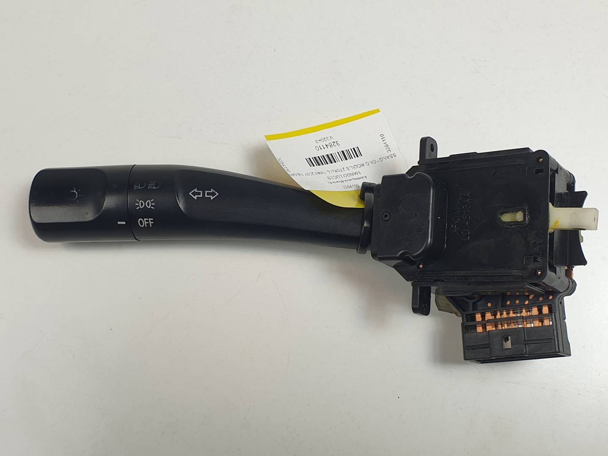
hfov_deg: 67.3
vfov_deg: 53.1
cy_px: 228
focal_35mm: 26
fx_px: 457
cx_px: 304
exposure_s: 1/214
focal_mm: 4.3
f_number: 2.4
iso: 50
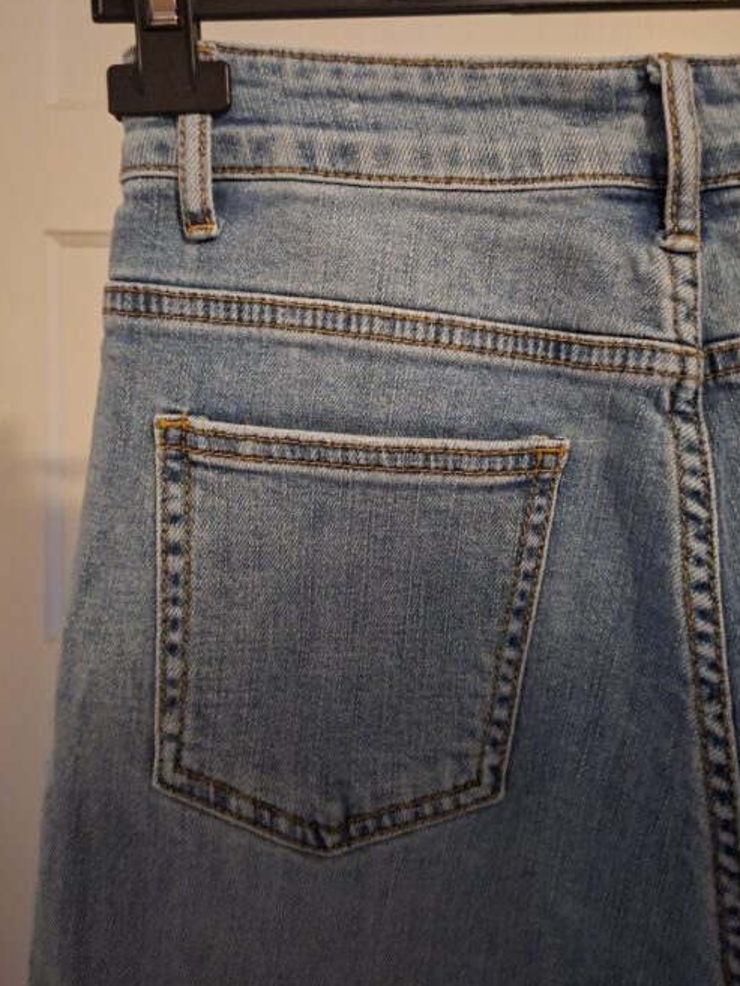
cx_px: 389
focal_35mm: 28
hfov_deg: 49.7
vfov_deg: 62.8
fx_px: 798
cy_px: 389
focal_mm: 5.54
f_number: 1.8
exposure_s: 1/20
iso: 1000
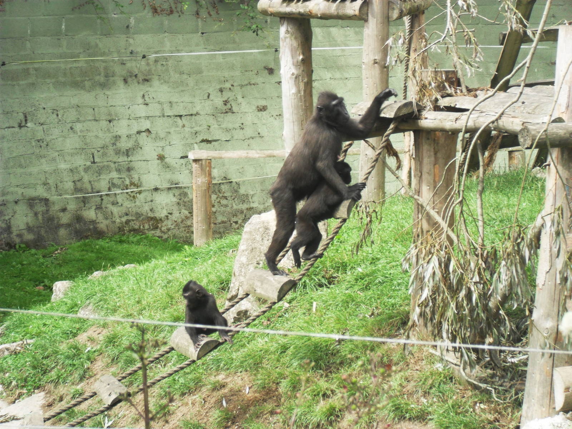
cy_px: 214
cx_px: 286
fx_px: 1735
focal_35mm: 105
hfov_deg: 18.7
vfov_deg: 14.1
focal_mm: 18.9
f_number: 5.8
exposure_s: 1/180
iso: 100
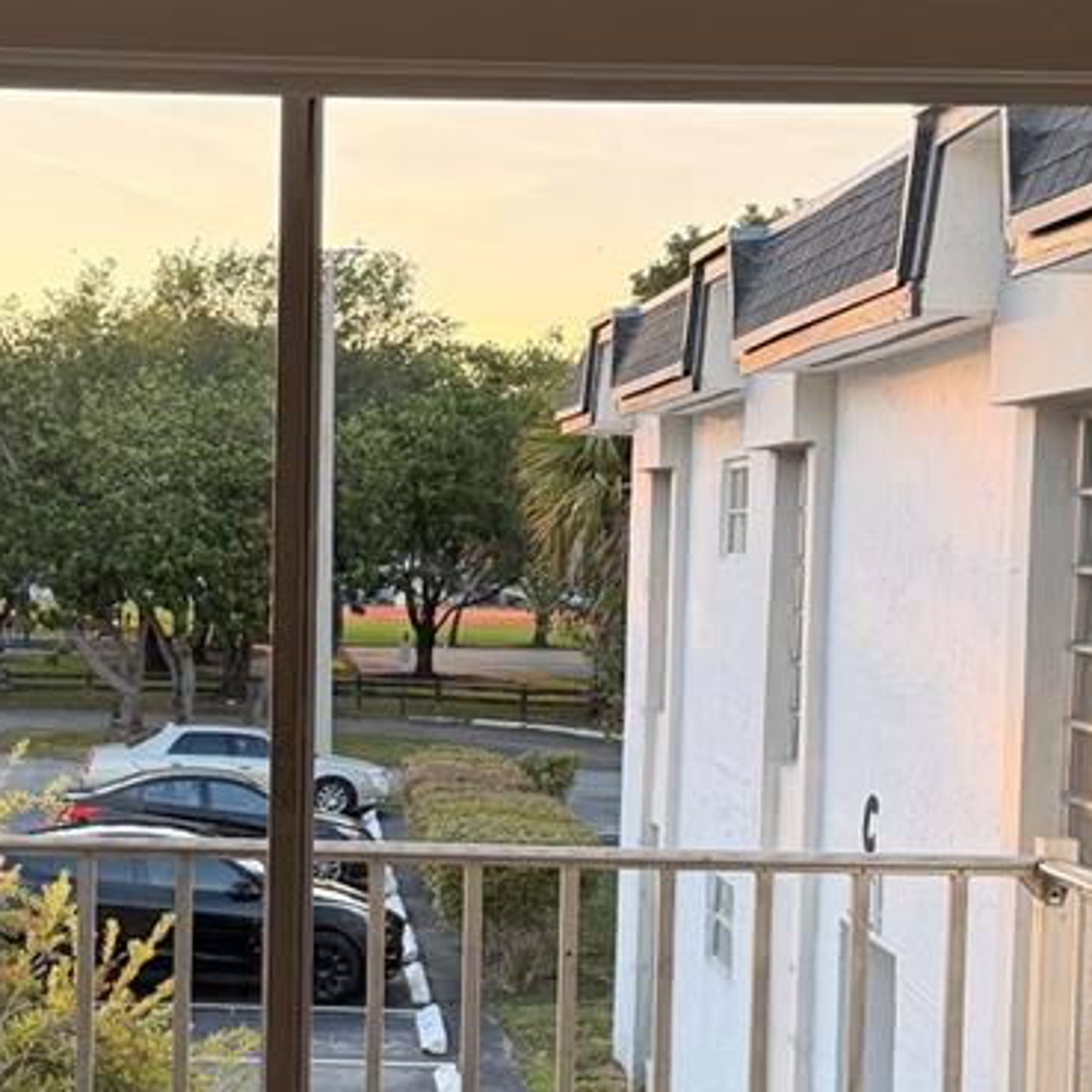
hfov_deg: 24.8
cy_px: 719
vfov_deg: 24.9
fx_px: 2463
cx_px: 320
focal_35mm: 69
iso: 100
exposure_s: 1/367
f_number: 1.78
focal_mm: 6.76
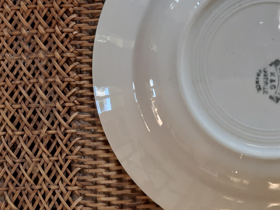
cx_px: 213
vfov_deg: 30.4
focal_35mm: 47
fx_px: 380
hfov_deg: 39.2
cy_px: 56
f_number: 1.7
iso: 80
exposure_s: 1/60
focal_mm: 3.92
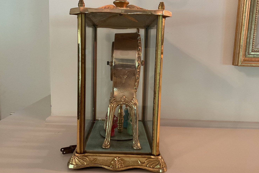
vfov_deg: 42.3
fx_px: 223
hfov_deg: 60.3
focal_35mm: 31
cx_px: 127
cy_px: 80
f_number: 1.8
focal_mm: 3
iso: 250
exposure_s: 1/60
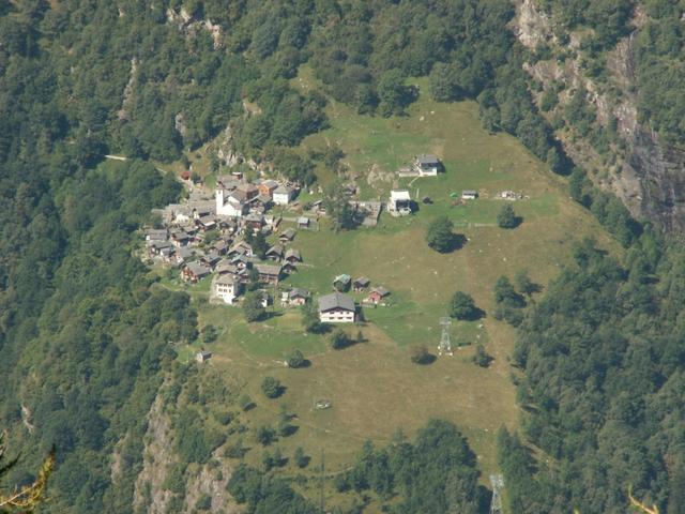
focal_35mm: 266
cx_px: 342
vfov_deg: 5.6
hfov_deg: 7.4
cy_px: 257
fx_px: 5264
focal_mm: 43.5
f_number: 7.1
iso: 50
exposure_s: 1/125
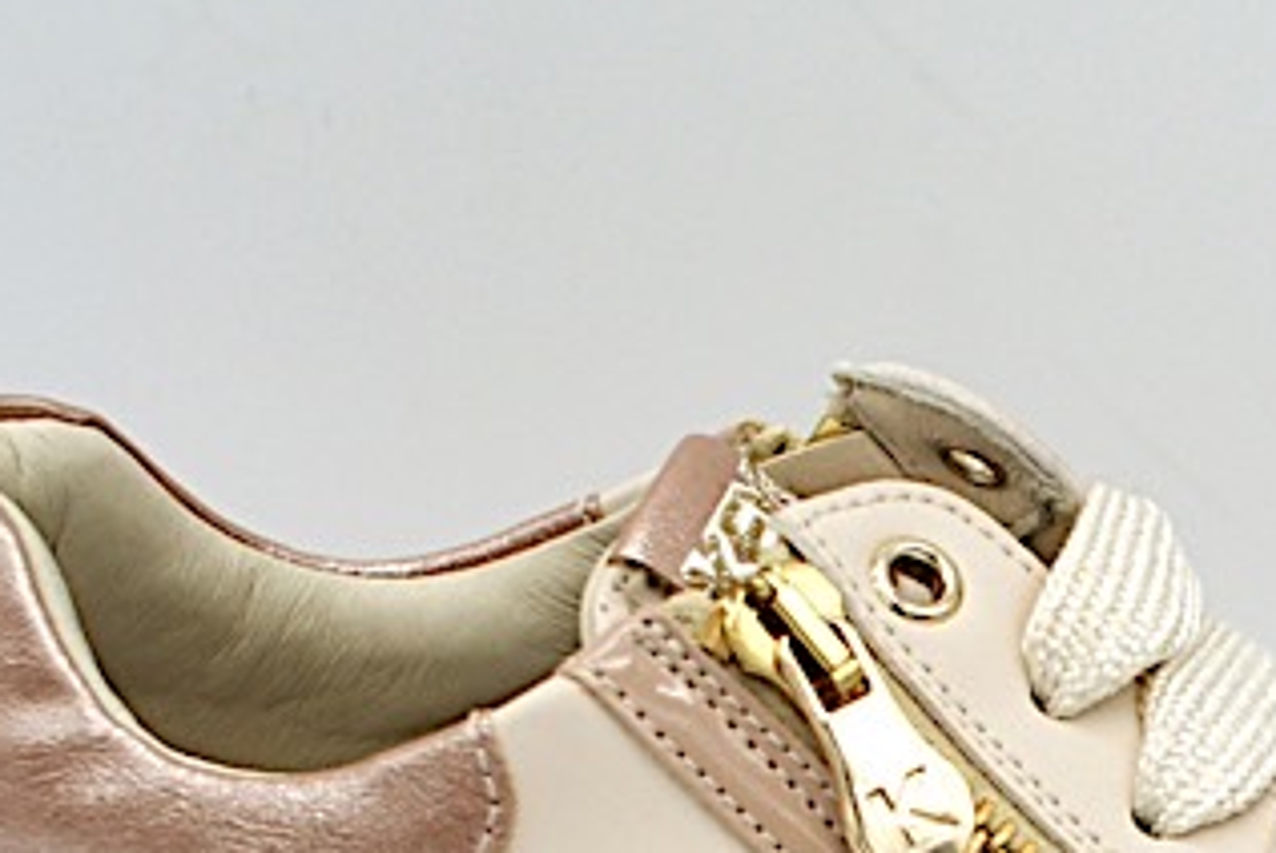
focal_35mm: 106
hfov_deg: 18.9
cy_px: 935
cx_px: 1135
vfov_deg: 12.7
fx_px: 3760
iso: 100
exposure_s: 1/250
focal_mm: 28
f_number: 5.6
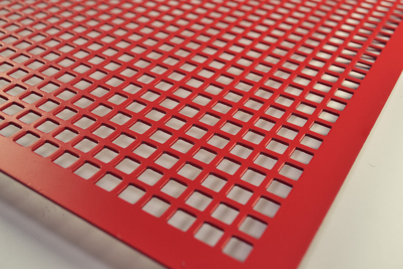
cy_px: 134
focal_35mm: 39
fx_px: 436
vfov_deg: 34.2
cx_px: 202
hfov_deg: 49.6
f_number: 5.6
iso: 400
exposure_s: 1/60
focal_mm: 26
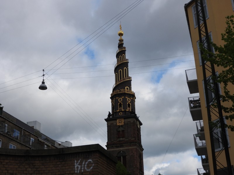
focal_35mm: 55
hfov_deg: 34.9
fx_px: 372
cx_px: 117
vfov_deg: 26.6
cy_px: 88
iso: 100
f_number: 4
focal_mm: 9.9
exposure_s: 1/1000
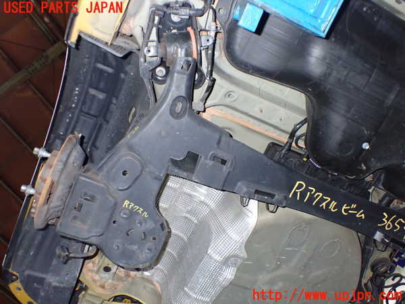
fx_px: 351
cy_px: 152
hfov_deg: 60.0
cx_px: 202
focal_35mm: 30
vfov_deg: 46.8
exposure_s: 1/30
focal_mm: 5.4
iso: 800
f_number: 6.3
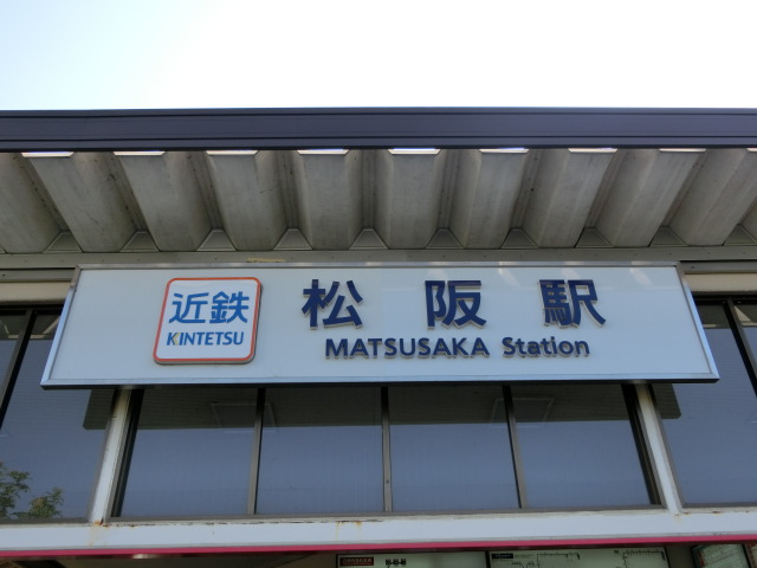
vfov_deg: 48.2
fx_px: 634
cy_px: 284
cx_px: 378
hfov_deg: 61.7
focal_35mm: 29
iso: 80
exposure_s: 1/400
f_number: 3.7
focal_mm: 5.2
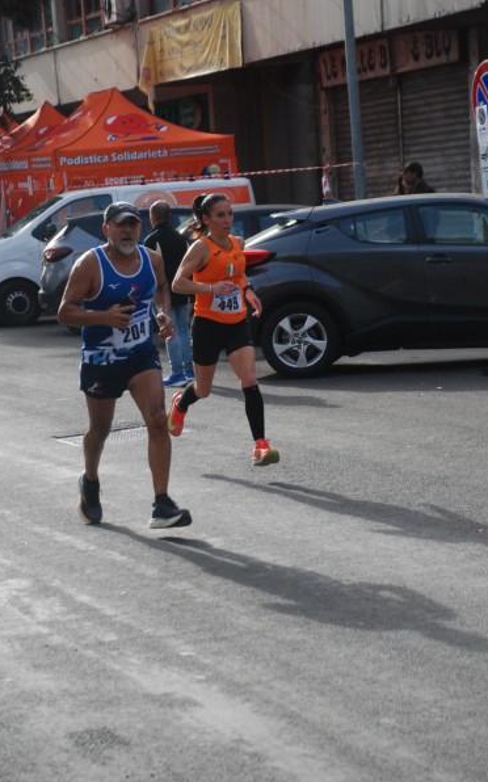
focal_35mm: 108
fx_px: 2300
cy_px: 392
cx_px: 247
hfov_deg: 12.1
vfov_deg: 19.3
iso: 1000
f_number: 5.6
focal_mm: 70
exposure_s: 1/1250
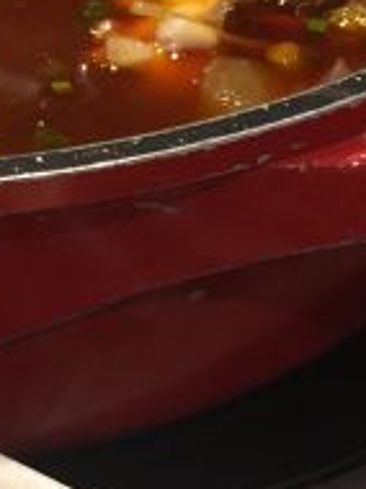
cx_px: -55
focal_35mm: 107
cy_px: 332
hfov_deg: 13.5
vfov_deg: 18.3
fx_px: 1512
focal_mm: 4.15
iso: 100
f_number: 2.2
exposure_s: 1/17
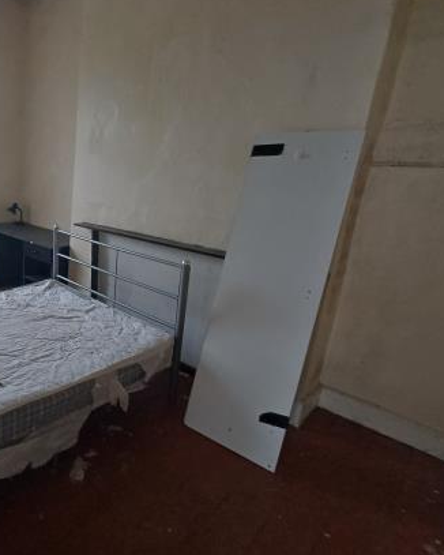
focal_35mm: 23
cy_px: 254
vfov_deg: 72.4
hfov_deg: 53.2
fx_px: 378
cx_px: 42
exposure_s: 1/50
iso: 80
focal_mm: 1.64
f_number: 2.2
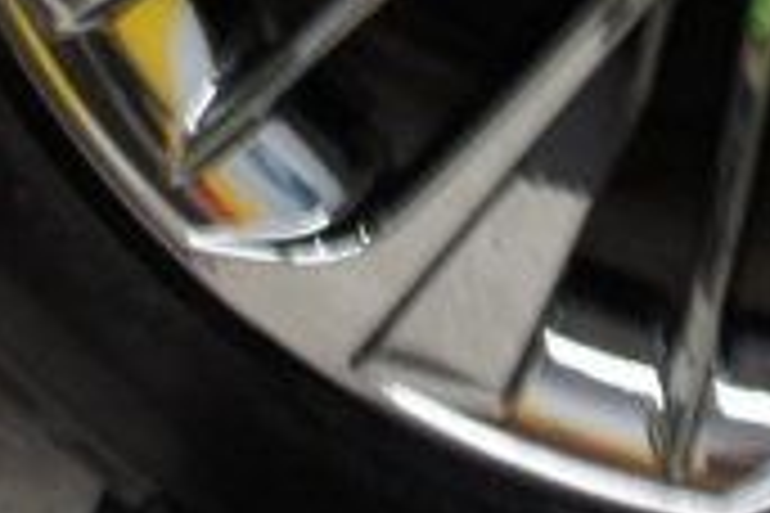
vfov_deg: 7.9
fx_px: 3465
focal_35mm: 162
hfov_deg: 12.5
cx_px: 811
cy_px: -641
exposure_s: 1/30
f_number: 3.5
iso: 400
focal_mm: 18
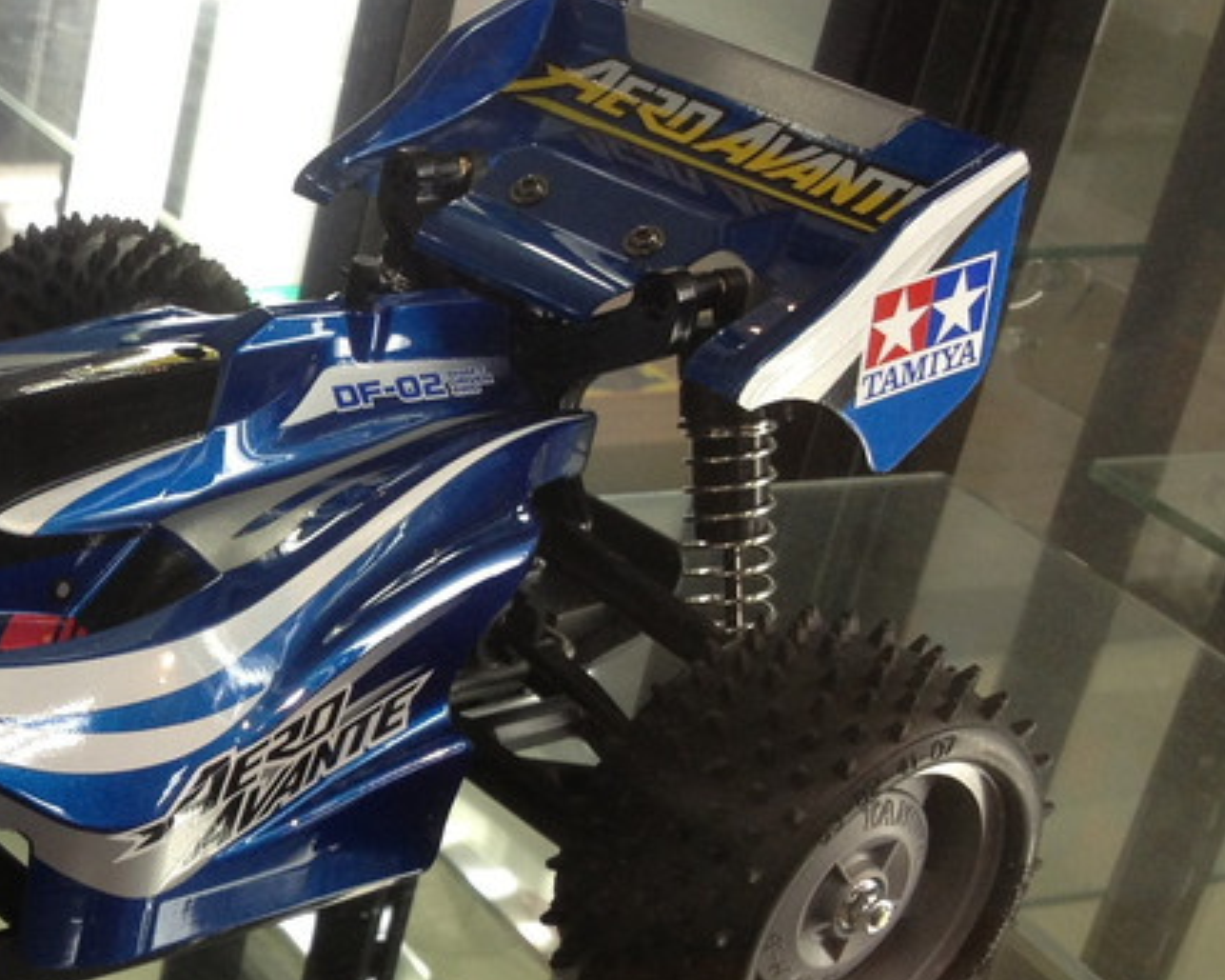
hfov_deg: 21.0
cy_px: 746
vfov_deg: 17.9
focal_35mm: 85
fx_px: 3081
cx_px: -244
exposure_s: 1/60
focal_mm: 4.28
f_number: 2.4
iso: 64
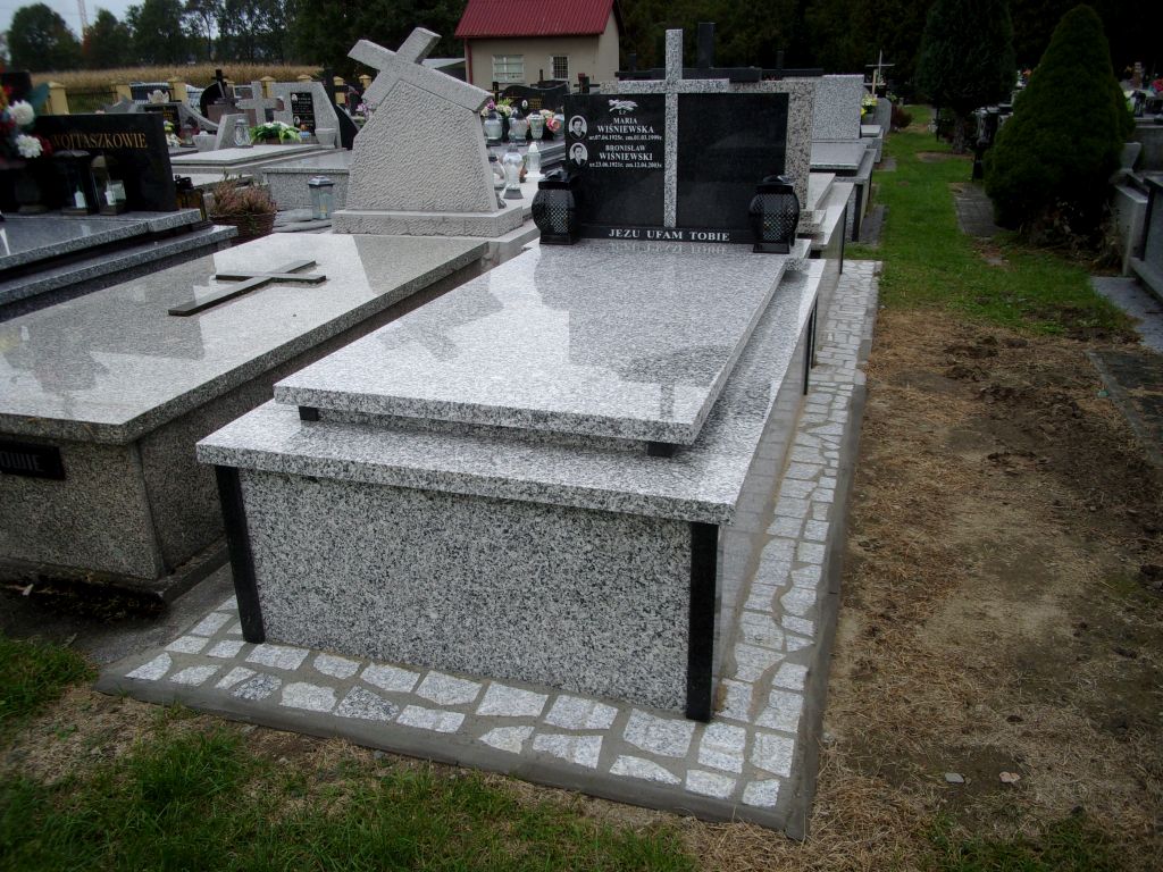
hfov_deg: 63.4
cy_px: 436
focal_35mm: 28
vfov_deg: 49.7
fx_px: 941
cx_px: 582
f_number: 3.9
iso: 80
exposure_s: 1/240
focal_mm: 5.1
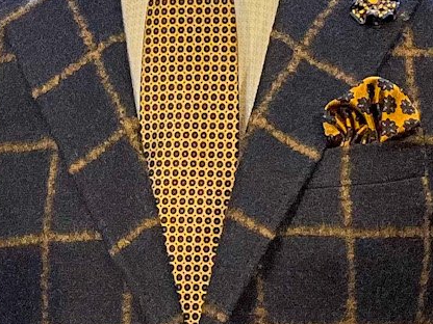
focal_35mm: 379
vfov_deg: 3.9
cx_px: -445
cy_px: 245
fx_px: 4741
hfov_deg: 5.1
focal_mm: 9
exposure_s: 1/120
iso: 200
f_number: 2.8
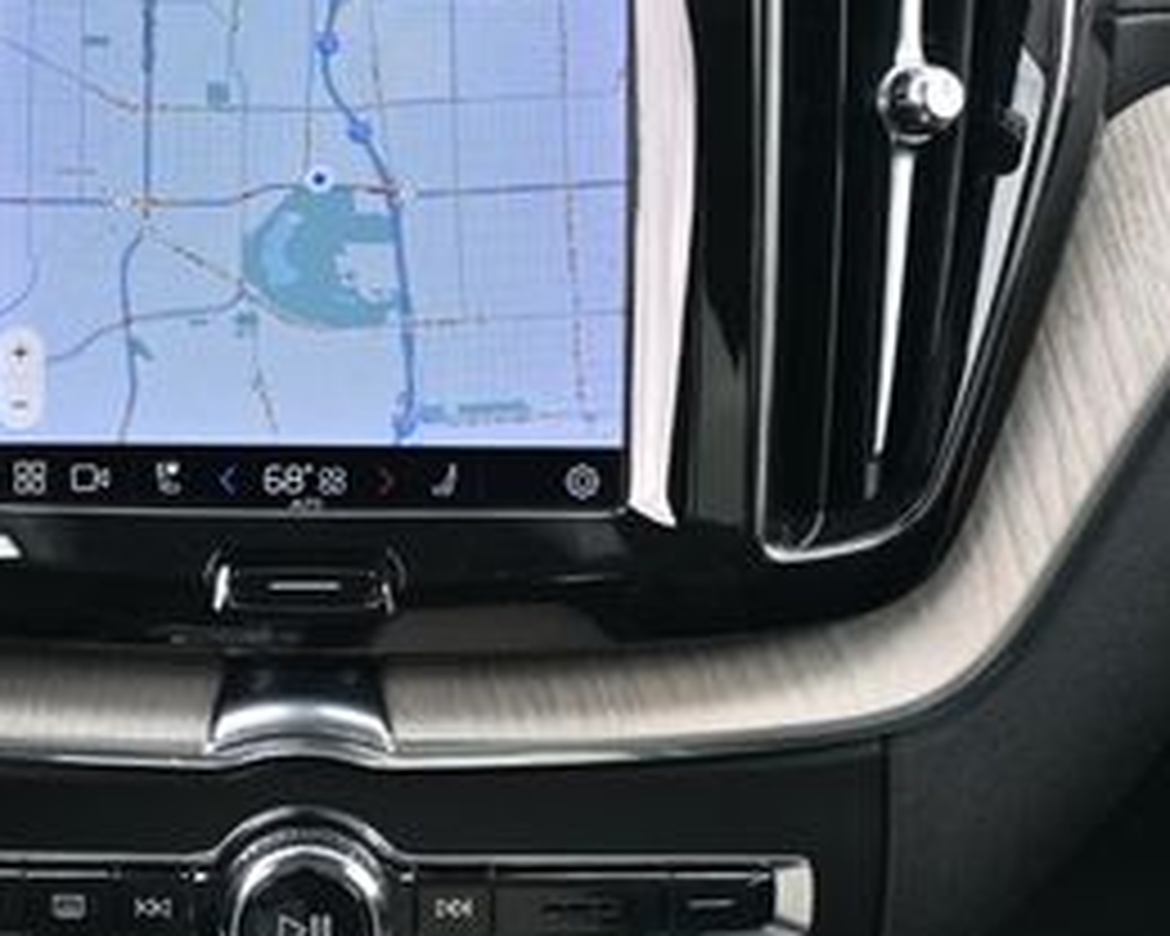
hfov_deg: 16.8
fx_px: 3953
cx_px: 351
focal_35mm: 114
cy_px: 162
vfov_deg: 13.4
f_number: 5
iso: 400
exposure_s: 1/125
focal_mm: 33
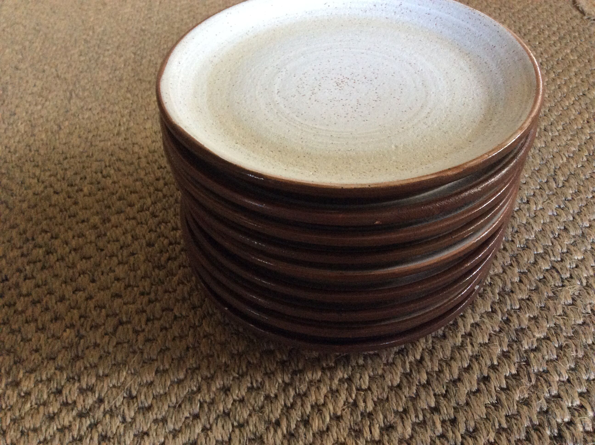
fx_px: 549
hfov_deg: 56.9
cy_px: 222
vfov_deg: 44.1
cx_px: 298
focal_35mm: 32
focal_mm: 3.3
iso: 200
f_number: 2.4
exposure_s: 1/25
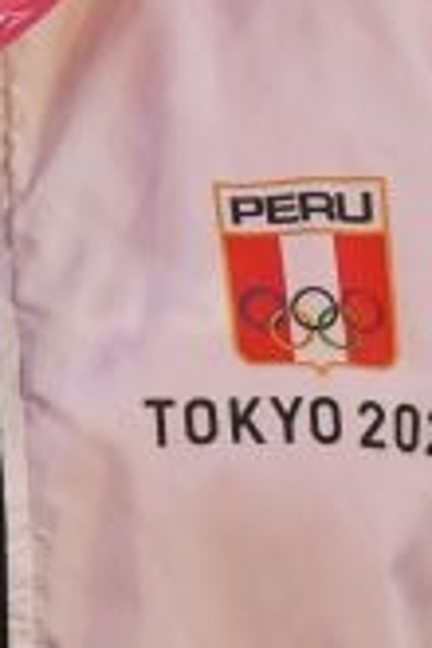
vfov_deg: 0.9
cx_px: 51
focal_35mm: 2178
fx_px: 39201
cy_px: 459
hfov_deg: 0.6
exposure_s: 1/250
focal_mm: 200
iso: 320
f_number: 2.8
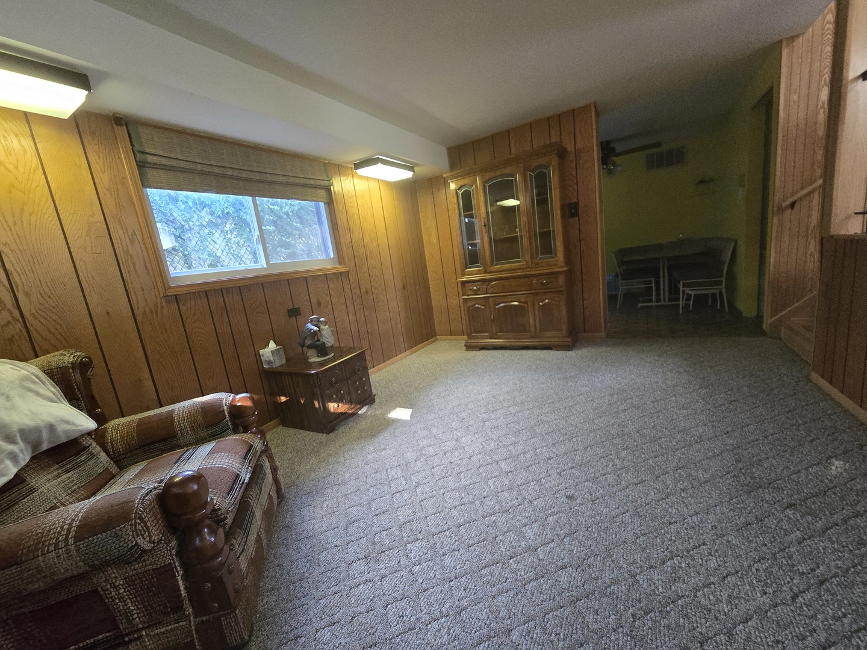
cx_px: 434
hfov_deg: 106.2
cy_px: 325
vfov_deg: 89.9
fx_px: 326
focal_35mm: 13
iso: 1000
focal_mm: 2.2
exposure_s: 1/60
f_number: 2.2
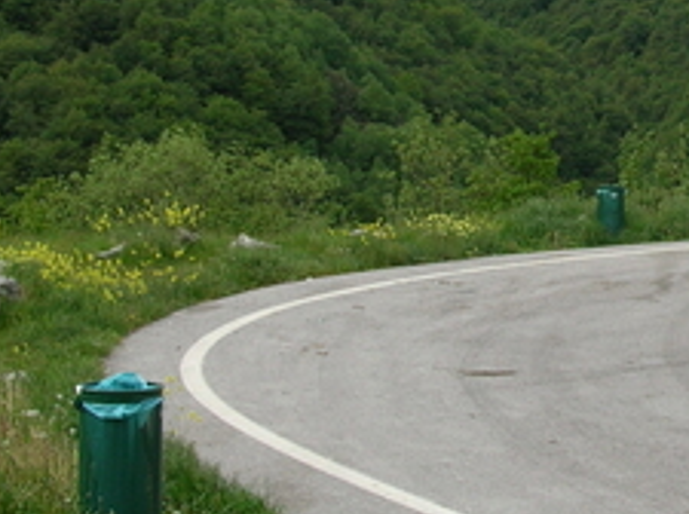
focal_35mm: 96
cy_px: 109
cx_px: 723
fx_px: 1908
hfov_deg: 19.7
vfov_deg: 15.3
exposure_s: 1/327
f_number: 3.7
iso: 50
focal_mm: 6
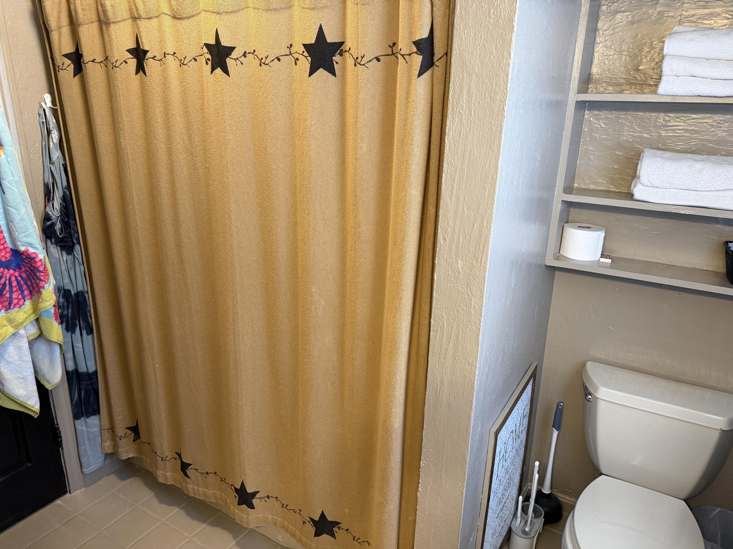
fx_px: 508
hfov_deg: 71.6
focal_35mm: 24
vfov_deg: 56.8
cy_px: 274
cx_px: 366
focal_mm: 6.76
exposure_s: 1/60
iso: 320
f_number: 1.78
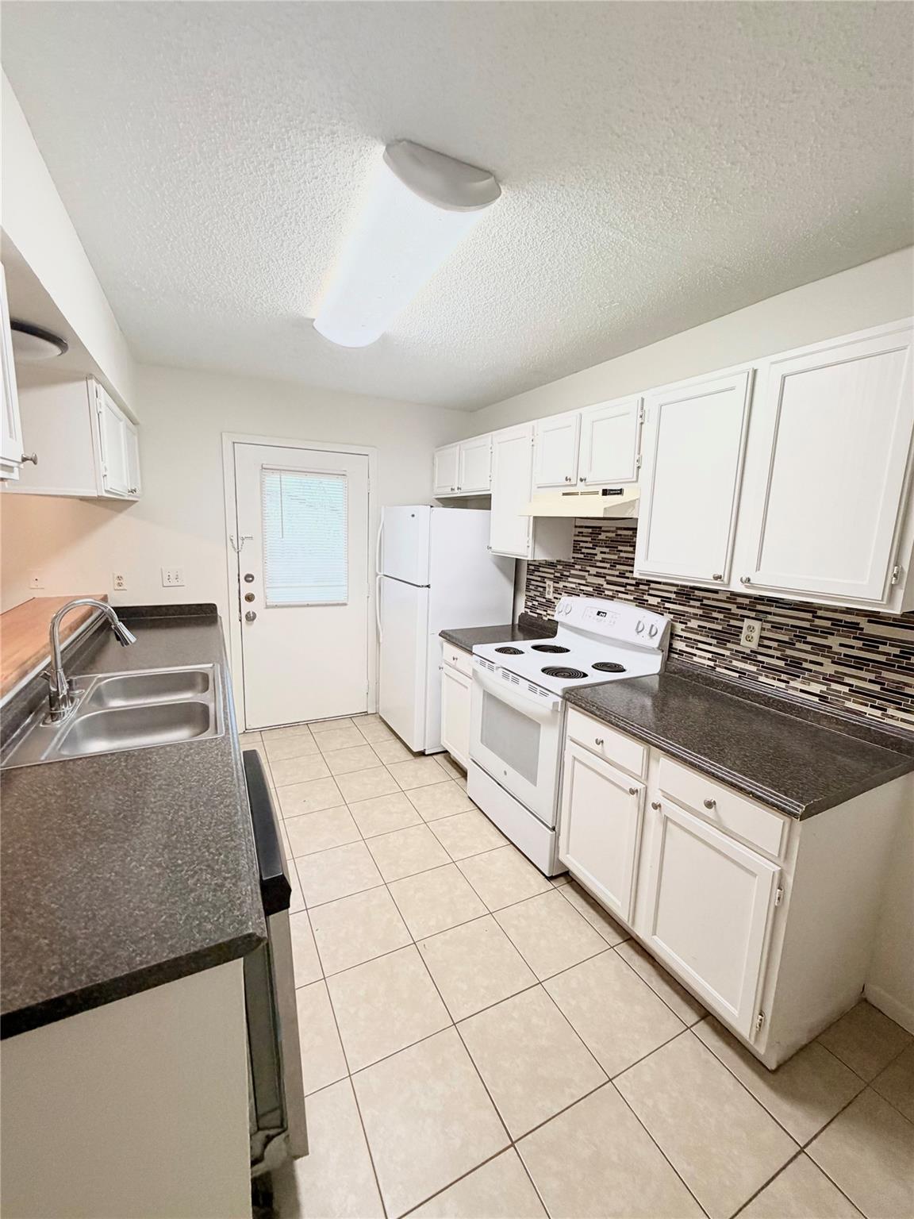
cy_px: 610
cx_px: 457
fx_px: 493
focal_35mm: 14
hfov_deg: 85.7
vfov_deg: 102.1
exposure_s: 1/120
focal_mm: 2.22
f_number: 2.2
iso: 200
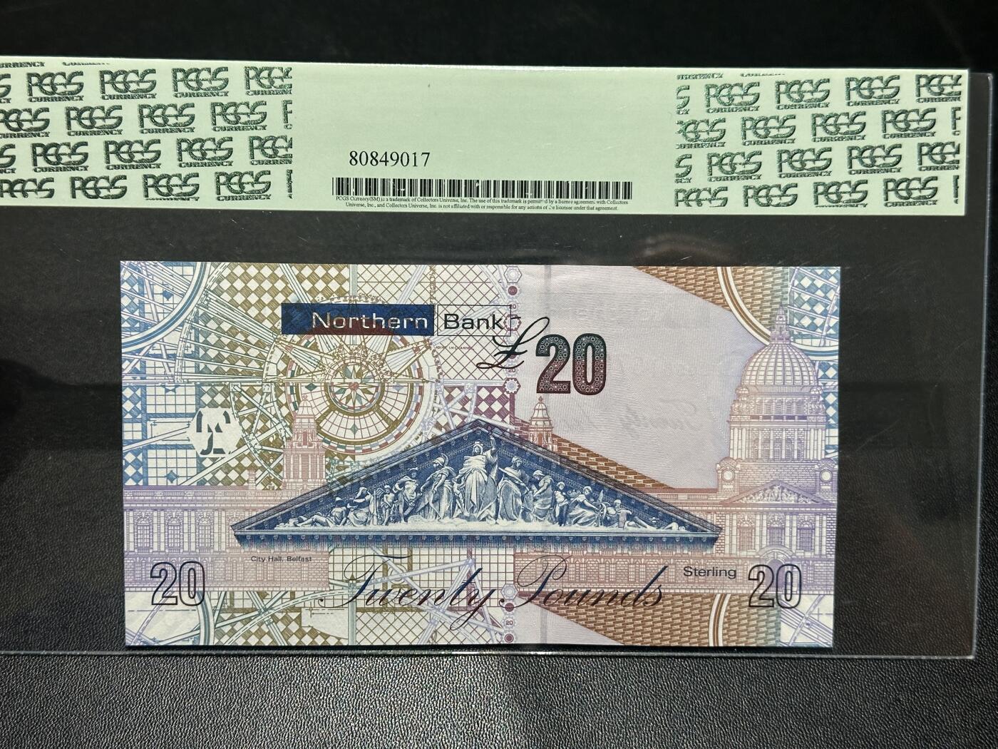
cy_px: 374
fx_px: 1384
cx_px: 499
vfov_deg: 30.3
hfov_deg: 39.7
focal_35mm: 48
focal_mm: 6.86
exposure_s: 1/50
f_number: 1.78
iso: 125
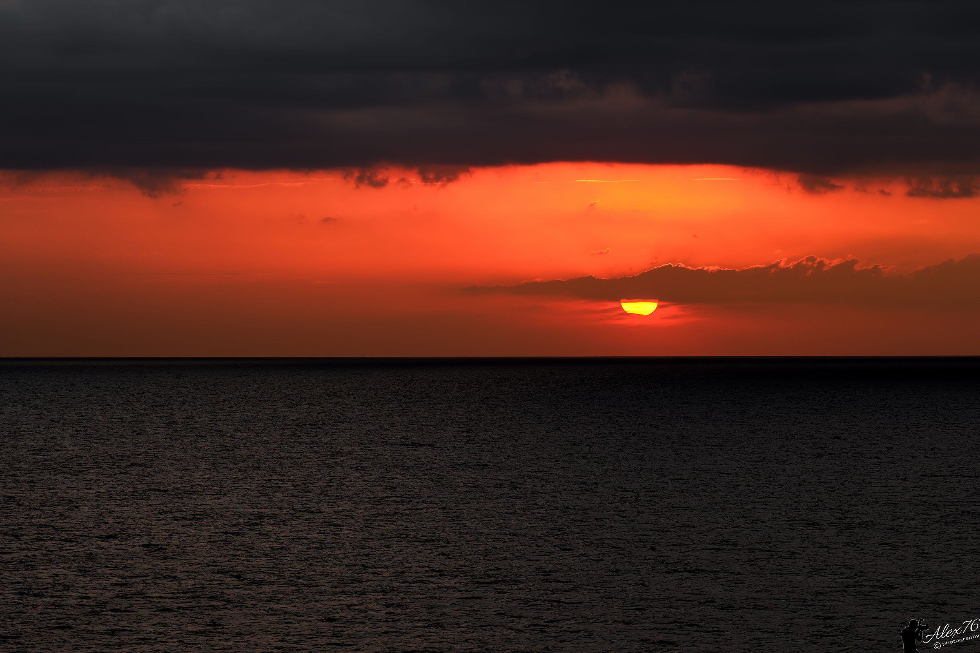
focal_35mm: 105
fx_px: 2858
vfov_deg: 13.0
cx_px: 490
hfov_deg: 19.5
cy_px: 326
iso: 800
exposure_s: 1/200
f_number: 5
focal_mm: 105
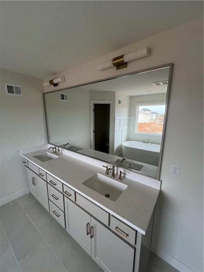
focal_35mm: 13
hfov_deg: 89.9
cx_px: 102
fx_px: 102
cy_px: 136
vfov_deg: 106.2
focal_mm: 1.57
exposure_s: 1/154
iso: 32
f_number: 1.8
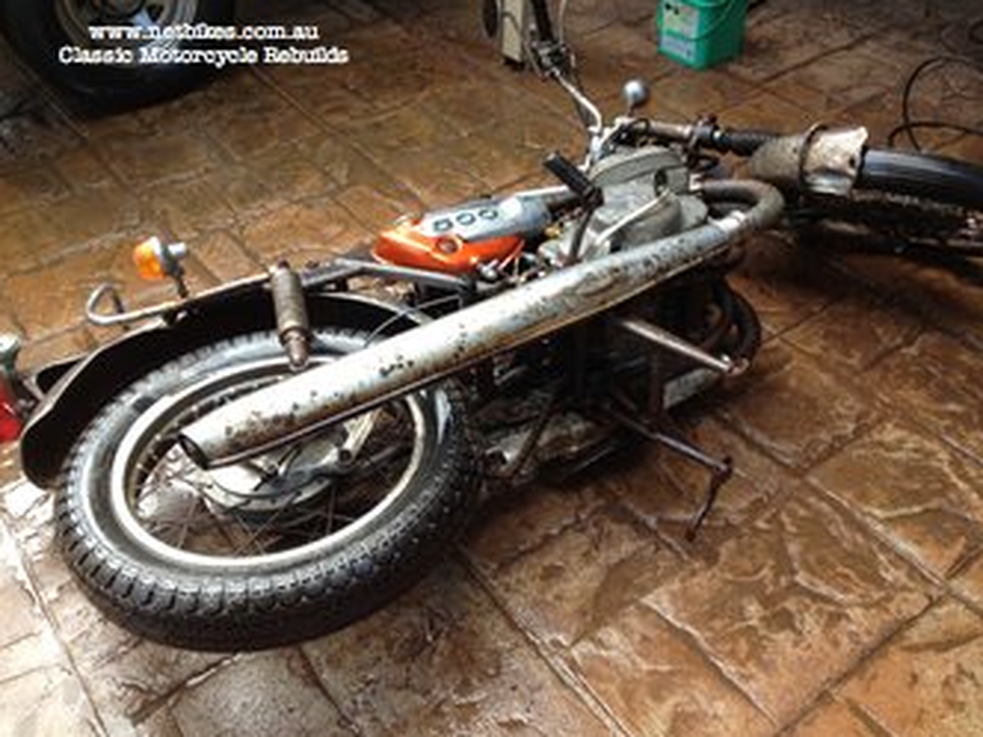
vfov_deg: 39.7
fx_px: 1022
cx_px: 500
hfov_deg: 51.4
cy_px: 373
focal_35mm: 36
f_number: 2.4
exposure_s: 1/120
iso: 64
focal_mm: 4.28
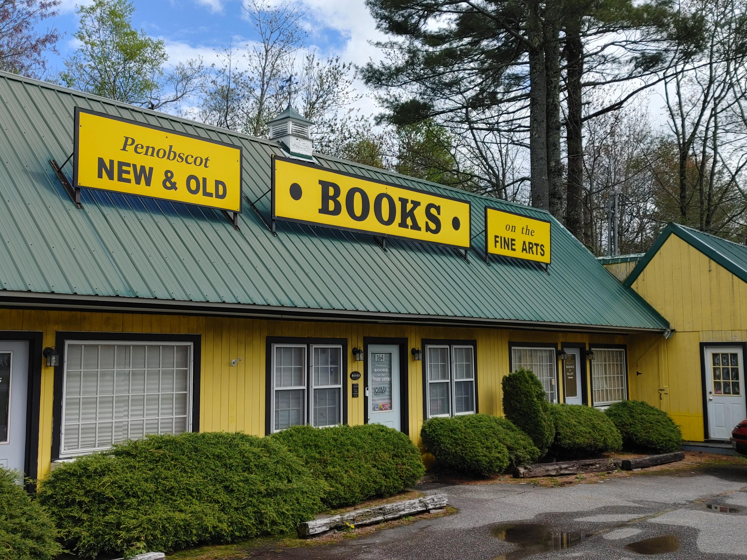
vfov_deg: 36.8
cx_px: 374
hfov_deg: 47.9
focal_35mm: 39
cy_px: 280
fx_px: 842
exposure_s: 1/1667
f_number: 1.8
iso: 50
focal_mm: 5.58
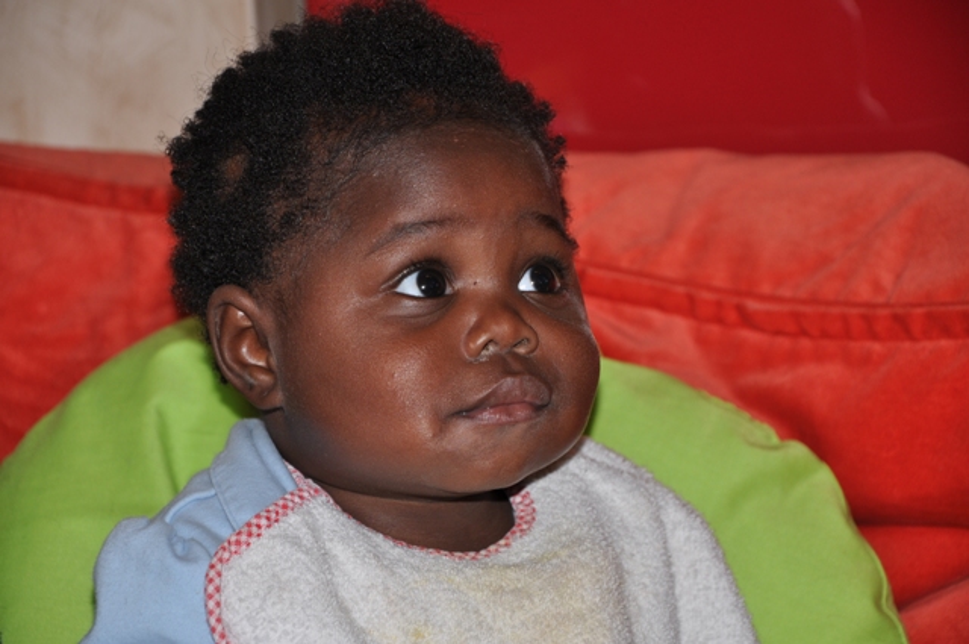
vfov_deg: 9.3
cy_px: 322
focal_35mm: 147
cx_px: 484
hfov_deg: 14.0
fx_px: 3952
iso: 200
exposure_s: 1/60
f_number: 5.6
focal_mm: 98
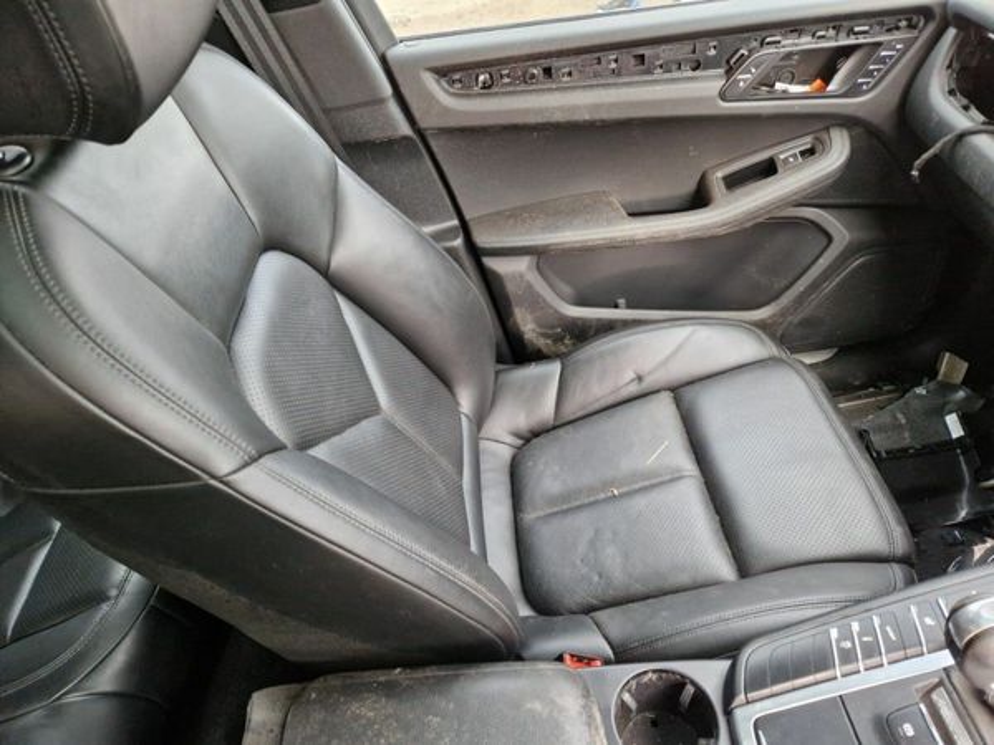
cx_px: 497
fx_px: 660
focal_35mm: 23
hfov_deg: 73.9
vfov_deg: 58.9
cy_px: 372
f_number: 1.8
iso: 640
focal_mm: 5.4
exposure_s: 1/100
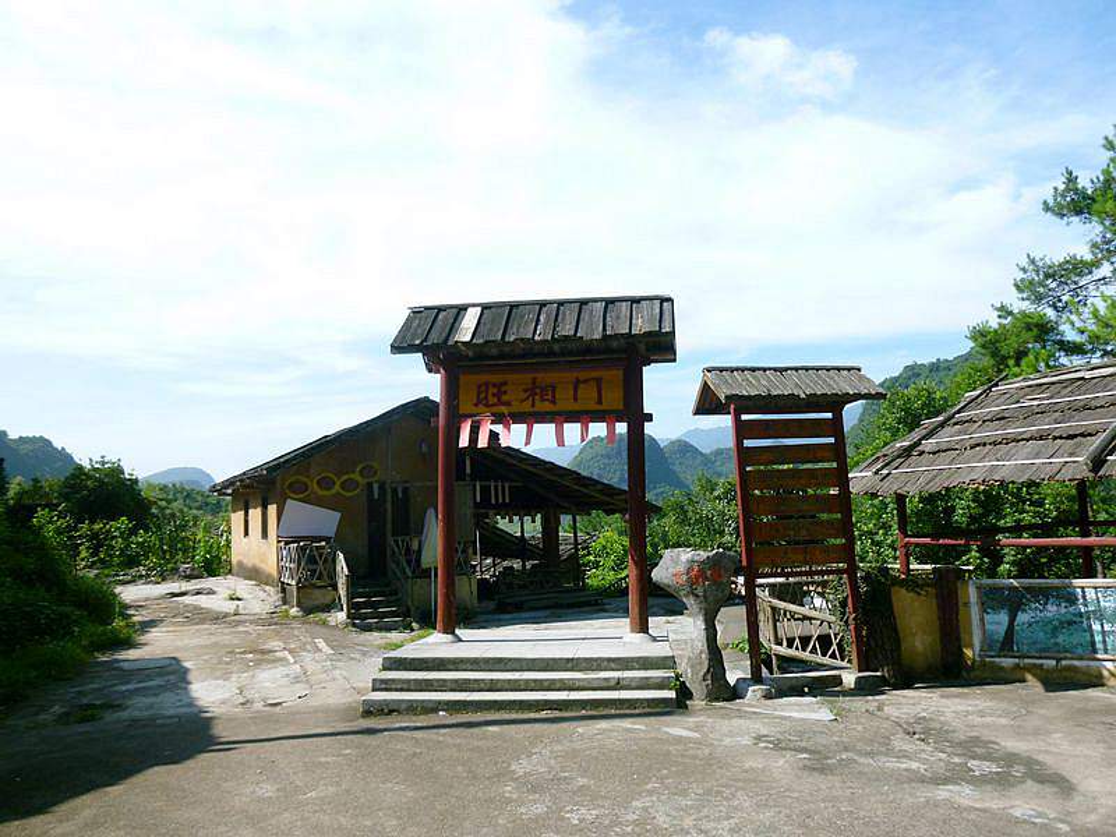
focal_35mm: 25
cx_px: 558
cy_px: 418
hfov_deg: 69.4
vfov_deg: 54.9
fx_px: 806
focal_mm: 4.5
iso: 100
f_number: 3.3
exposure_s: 1/640
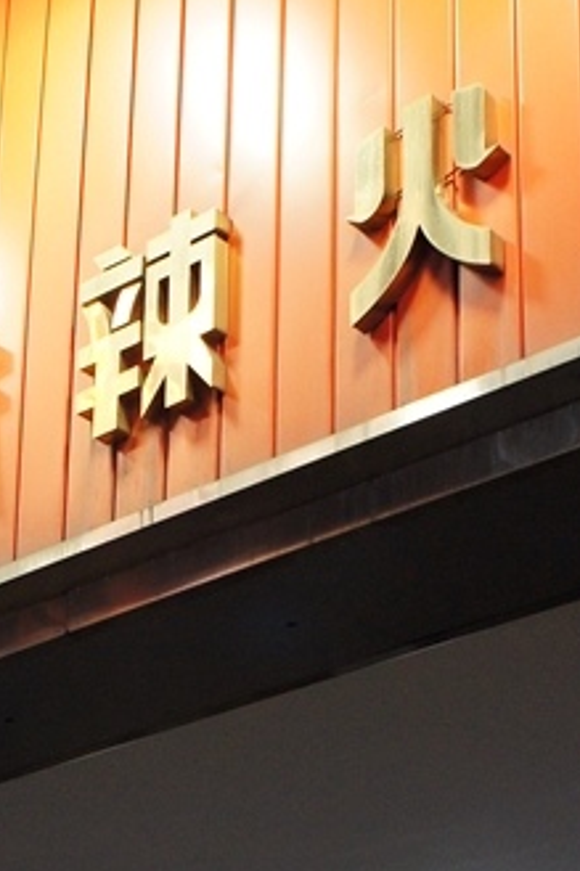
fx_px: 2283
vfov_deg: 21.1
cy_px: 797
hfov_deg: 14.5
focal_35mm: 94
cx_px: 226
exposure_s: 1/30
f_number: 5.6
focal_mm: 23
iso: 1600
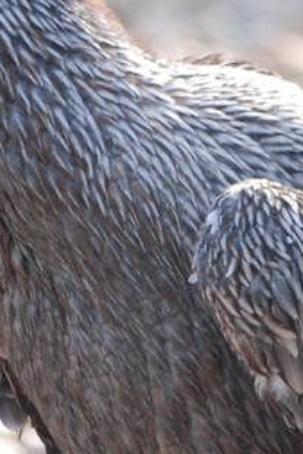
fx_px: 19028
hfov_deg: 0.9
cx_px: 71
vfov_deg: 1.4
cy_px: 25
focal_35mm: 1506
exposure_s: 1/400
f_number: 5
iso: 400
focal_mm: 195
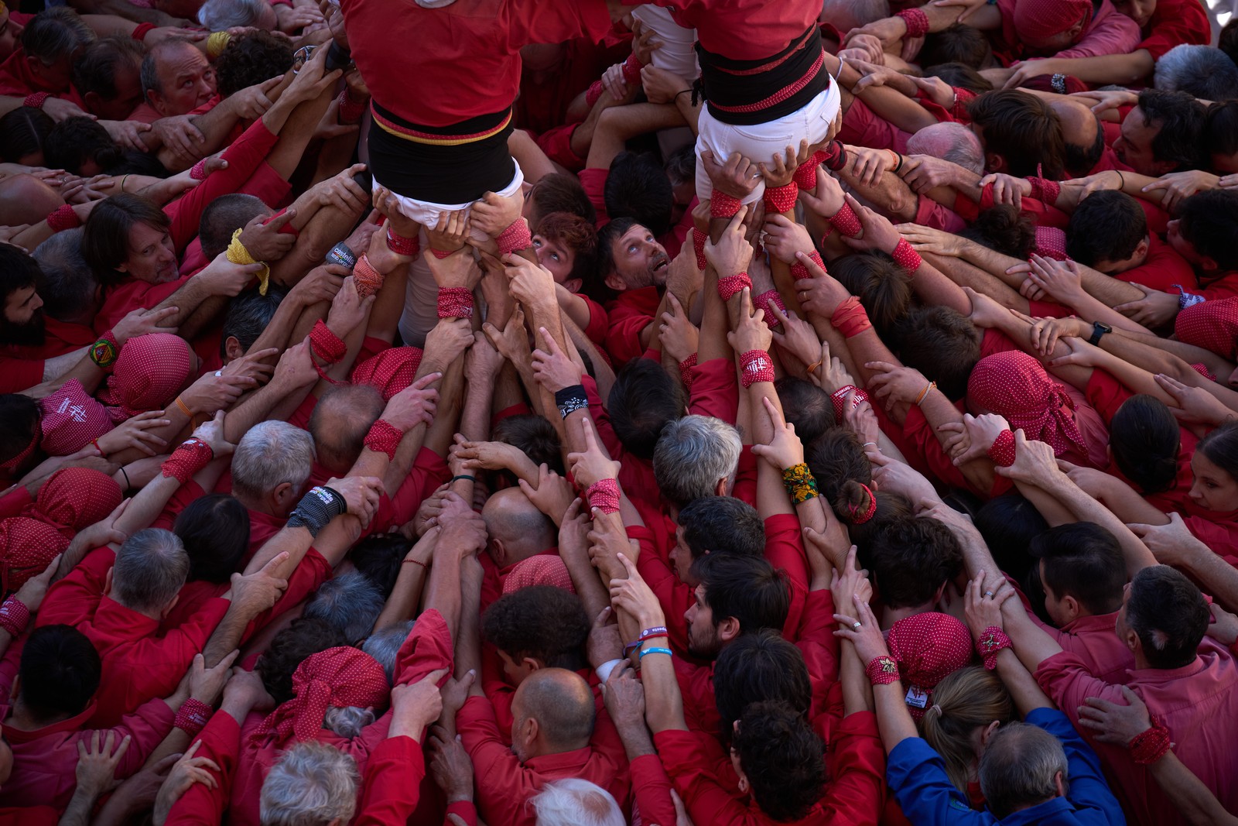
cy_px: 413
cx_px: 619
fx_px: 4092
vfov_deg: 11.5
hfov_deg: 17.2
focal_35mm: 119
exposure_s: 1/800
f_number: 2.8
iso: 320
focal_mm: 119
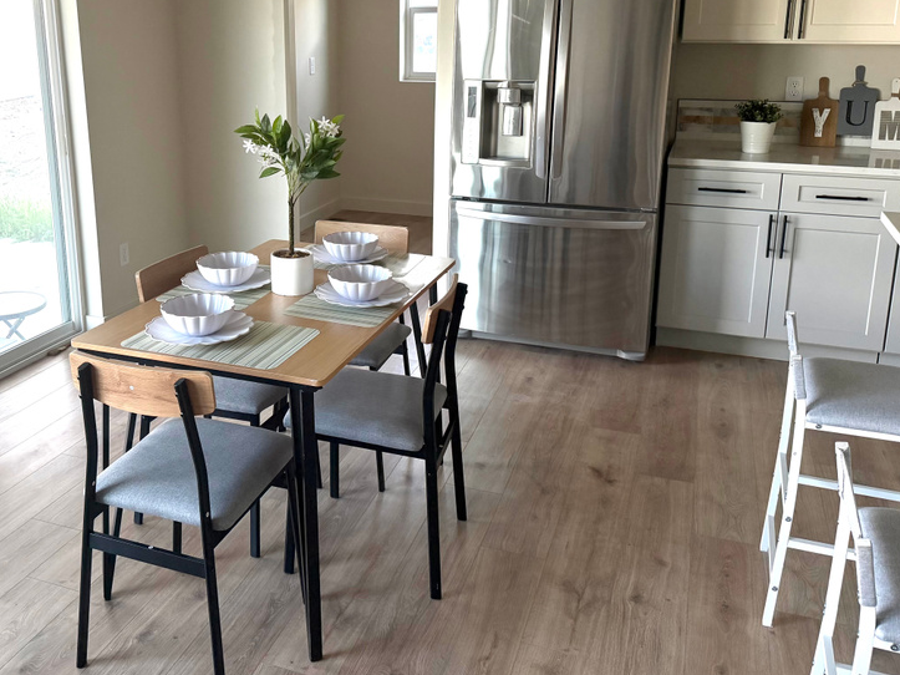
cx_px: 349
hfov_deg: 53.5
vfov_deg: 41.2
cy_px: 223
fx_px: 884
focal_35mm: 34
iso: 200
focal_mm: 6.76
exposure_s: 1/212
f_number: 1.78
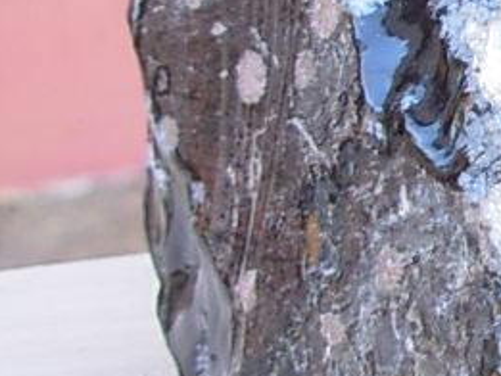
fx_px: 2157
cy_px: 82
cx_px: 948
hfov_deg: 12.0
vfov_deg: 9.9
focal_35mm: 149
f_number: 2.9
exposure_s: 1/26.9
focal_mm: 6.3
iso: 50
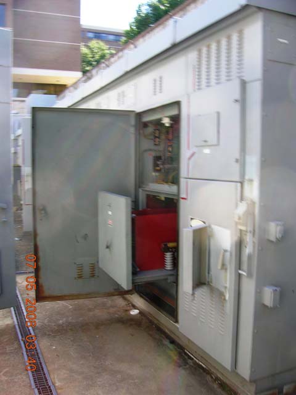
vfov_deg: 54.0
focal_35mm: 34
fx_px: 388
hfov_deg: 41.8
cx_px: 148
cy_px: 198
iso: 50
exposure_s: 1/56
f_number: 4.9
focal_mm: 5.7
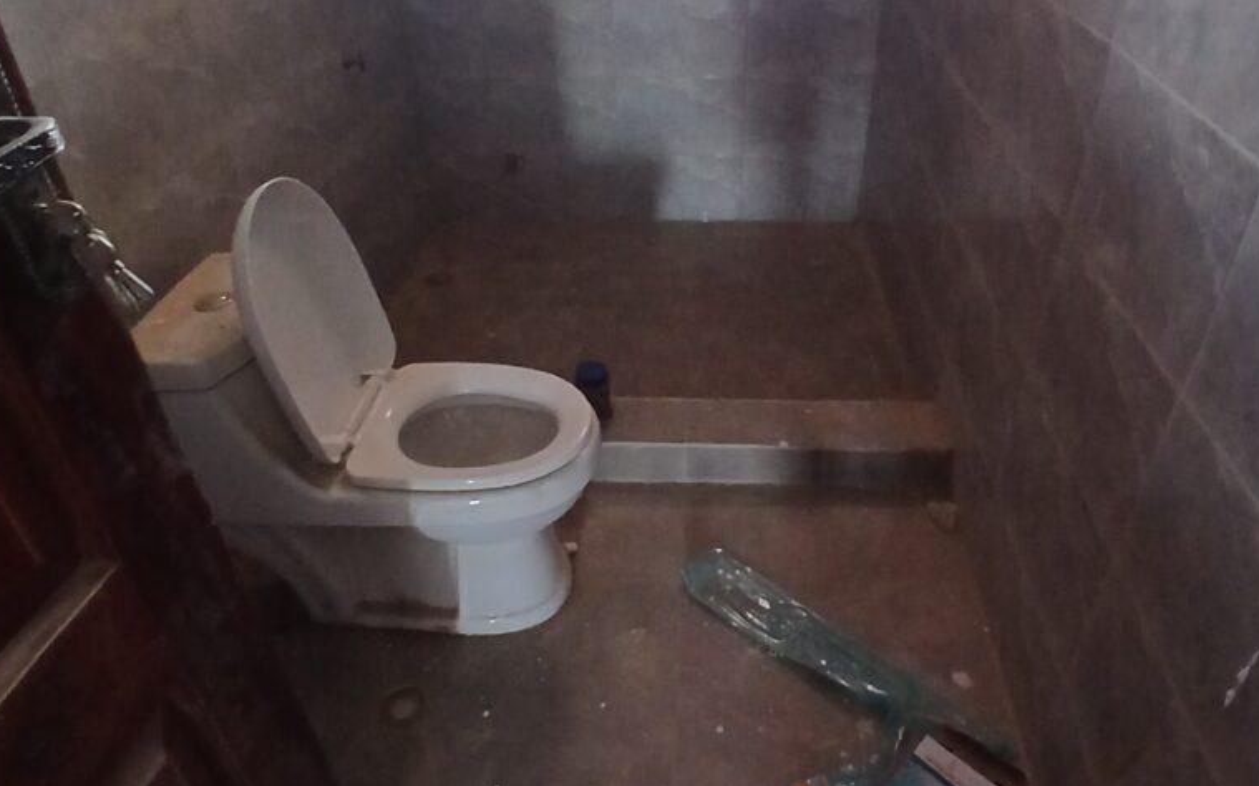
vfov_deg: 62.1
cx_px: 642
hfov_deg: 88.0
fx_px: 652
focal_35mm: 19
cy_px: 361
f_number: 2.2
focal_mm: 1.4
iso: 500
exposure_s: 1/20
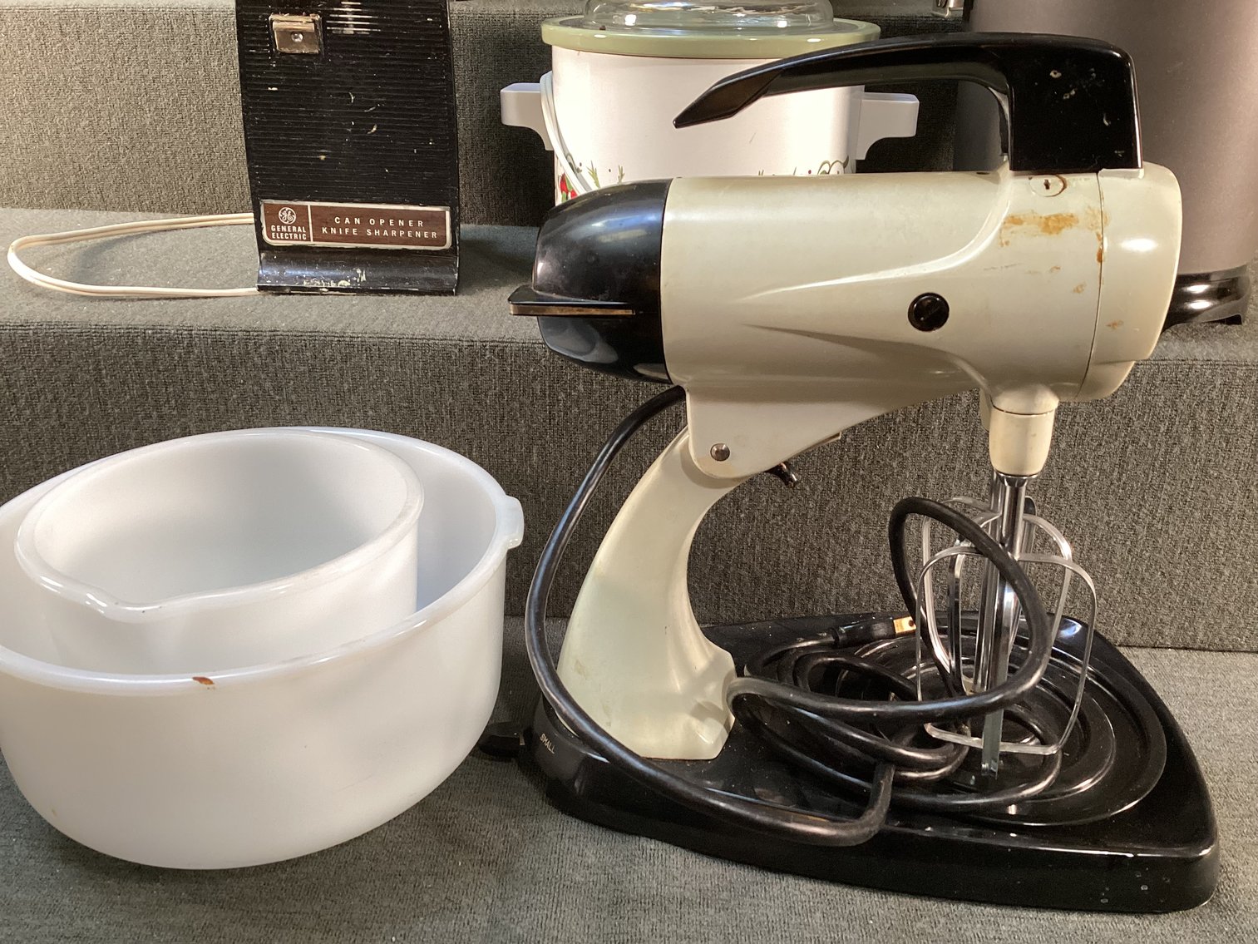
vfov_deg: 45.4
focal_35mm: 31
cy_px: 472
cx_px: 629
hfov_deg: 58.3
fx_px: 1127
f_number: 2.4
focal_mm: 3.3
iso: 125
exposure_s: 1/60
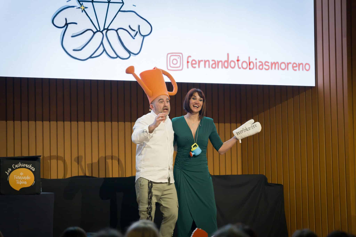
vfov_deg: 13.0
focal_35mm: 105
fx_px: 1038
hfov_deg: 19.5
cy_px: 118
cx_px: 178
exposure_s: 1/320
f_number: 2.8
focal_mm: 105
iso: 1000
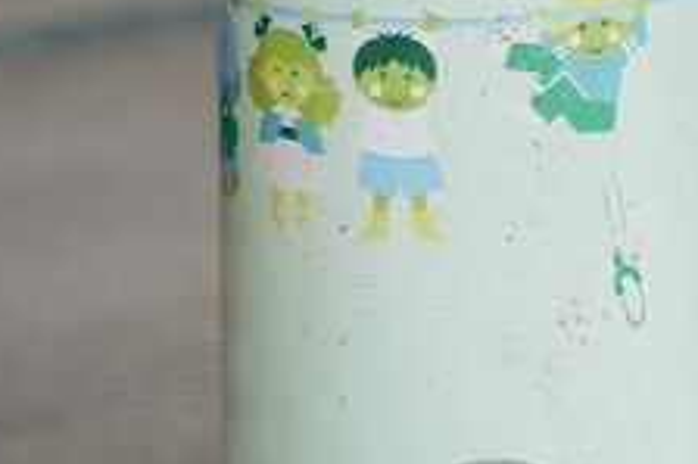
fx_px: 5154
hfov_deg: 7.7
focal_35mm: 266
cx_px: 929
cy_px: 156
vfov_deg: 5.2
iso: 400
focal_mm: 70
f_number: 3.2
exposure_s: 1/80
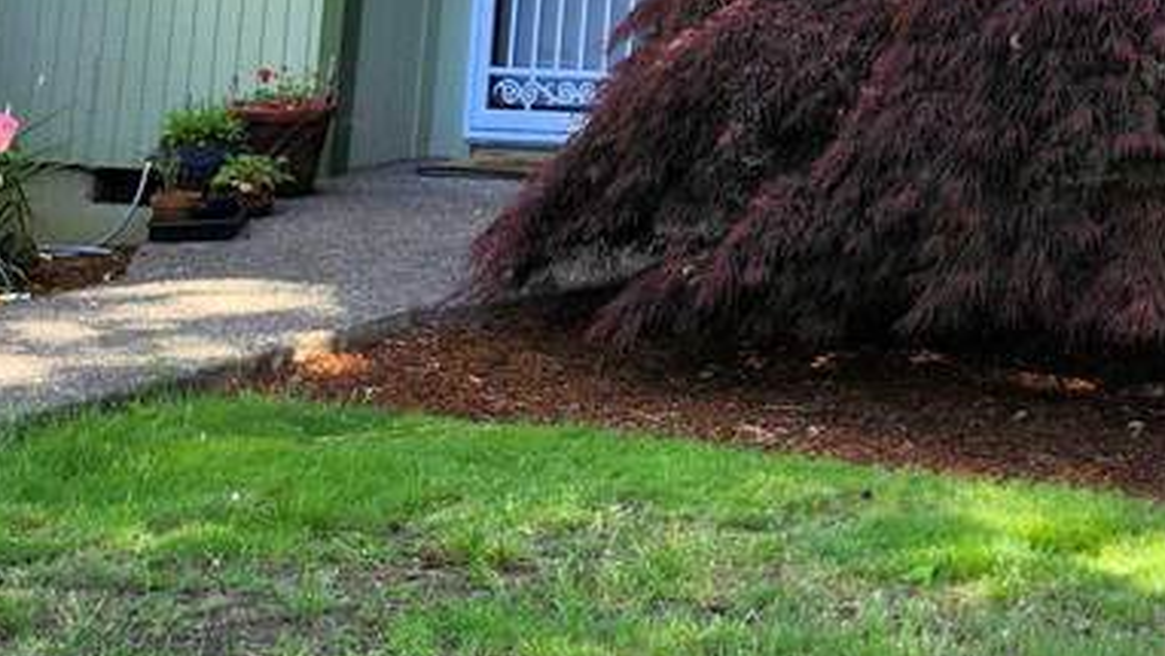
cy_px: -574
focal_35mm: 84
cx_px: 1397
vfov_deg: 12.9
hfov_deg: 23.2
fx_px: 2595
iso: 25
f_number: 1.8
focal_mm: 5.54
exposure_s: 1/628
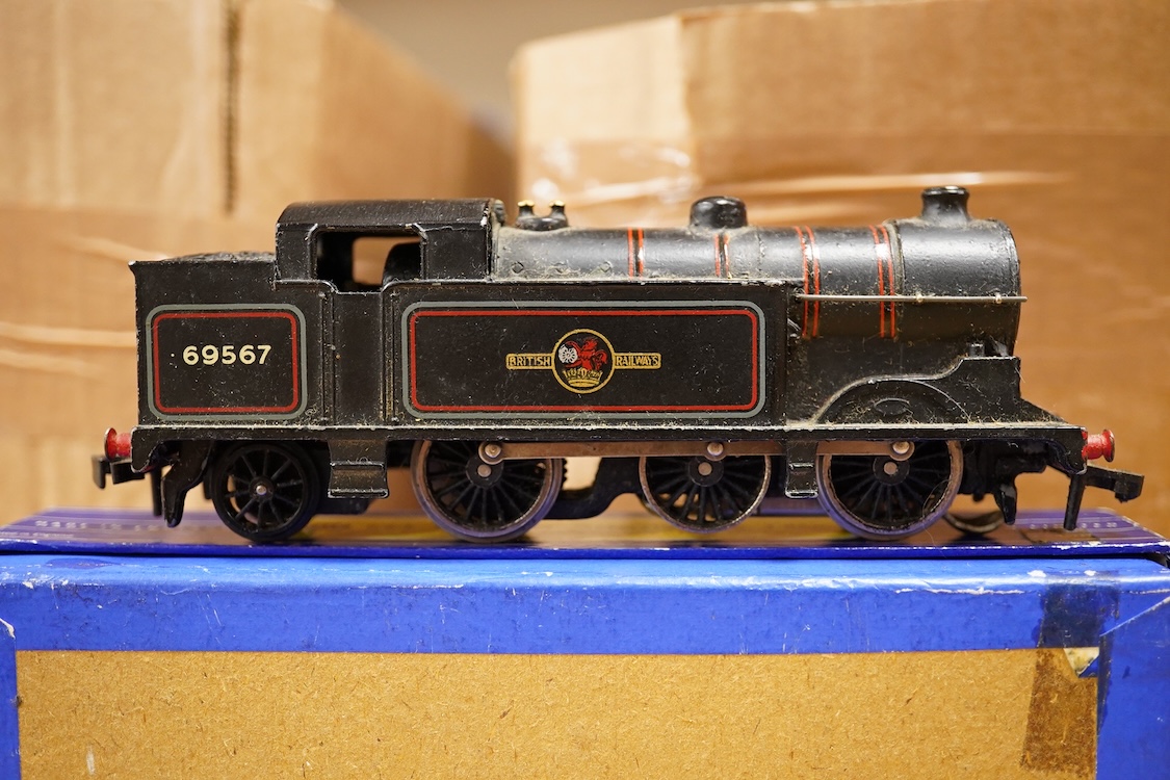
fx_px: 1462
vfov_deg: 29.9
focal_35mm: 45
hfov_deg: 43.6
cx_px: 585
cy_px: 390
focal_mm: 30
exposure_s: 1/80
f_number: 6.3
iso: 2500
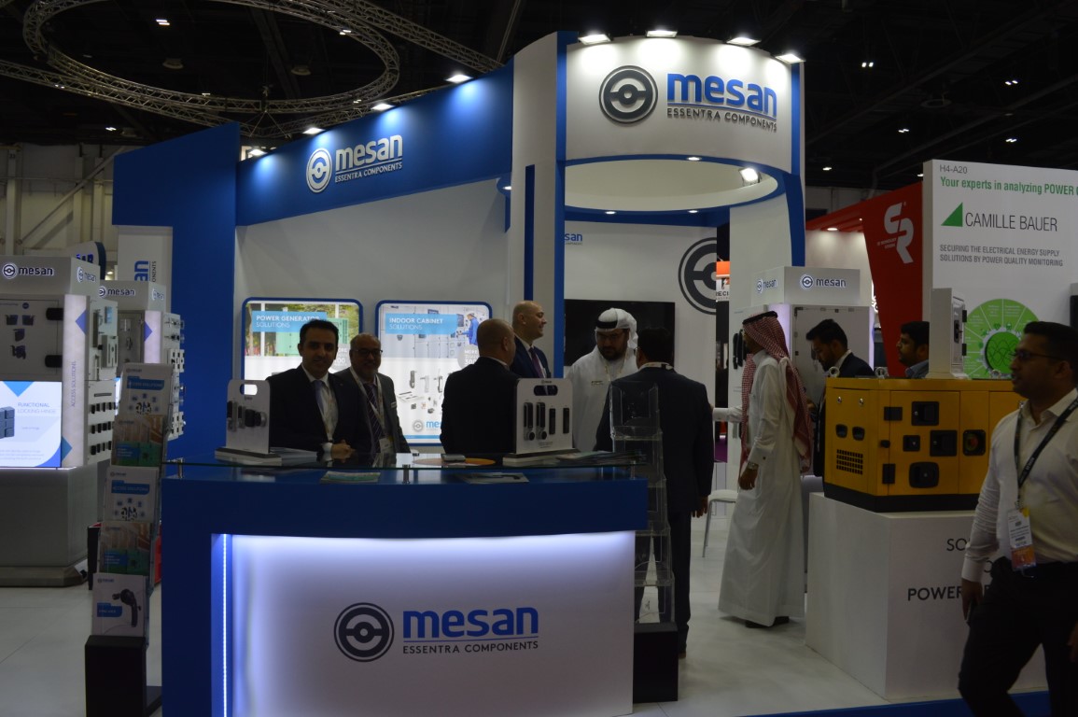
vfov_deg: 43.5
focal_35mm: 30
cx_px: 539
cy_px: 358
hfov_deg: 62.0
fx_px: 898
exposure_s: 1/125
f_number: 5.6
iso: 360
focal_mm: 20
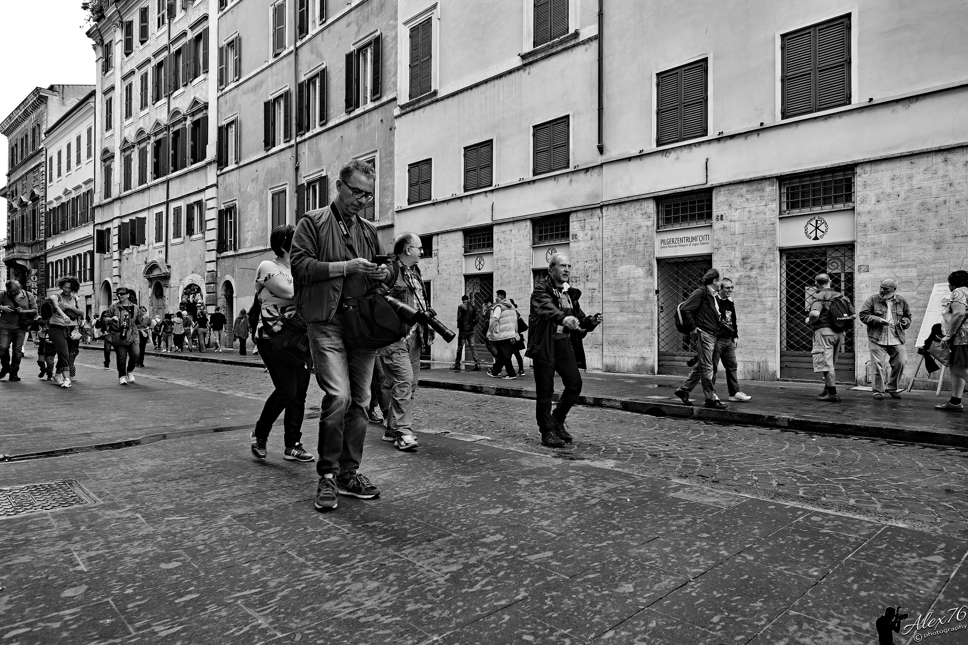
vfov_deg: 59.5
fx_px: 565
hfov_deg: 81.2
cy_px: 322
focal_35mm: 21
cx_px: 484
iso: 200
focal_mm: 14
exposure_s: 1/140
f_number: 5
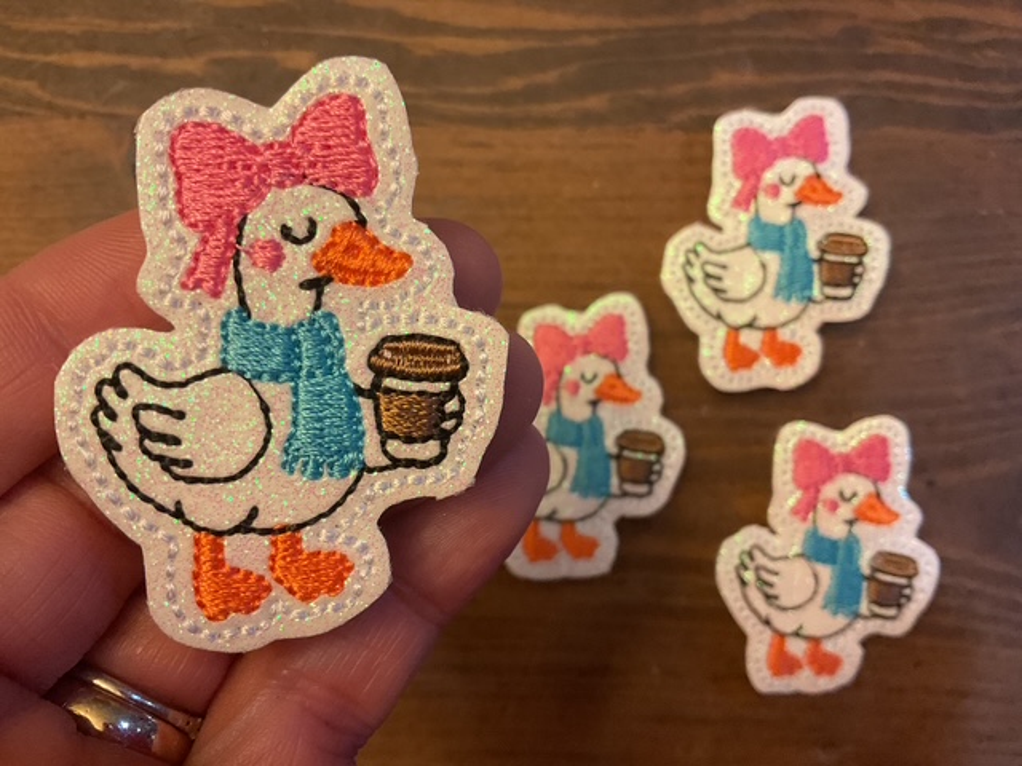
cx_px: 511
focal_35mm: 29
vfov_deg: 48.2
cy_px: 383
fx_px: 856
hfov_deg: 61.7
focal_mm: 3
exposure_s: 1/60
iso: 250
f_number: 1.8
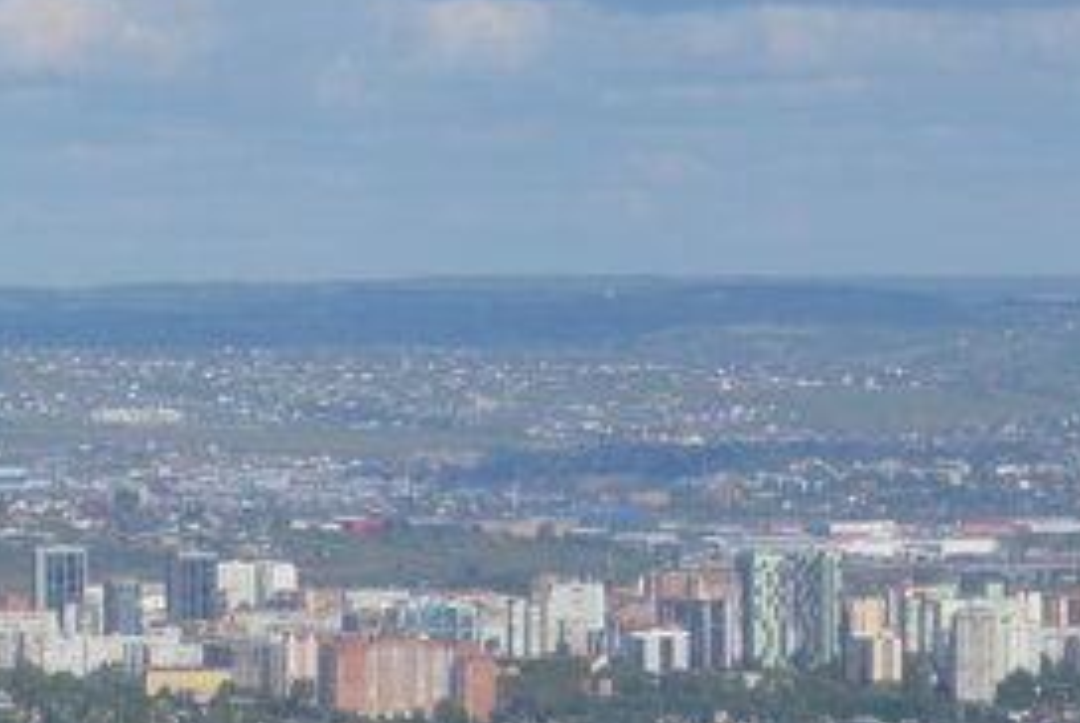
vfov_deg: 3.7
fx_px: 11262
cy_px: 904
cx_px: -365
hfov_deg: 5.5
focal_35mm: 375
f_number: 20
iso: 180
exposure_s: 1/100
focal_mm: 85
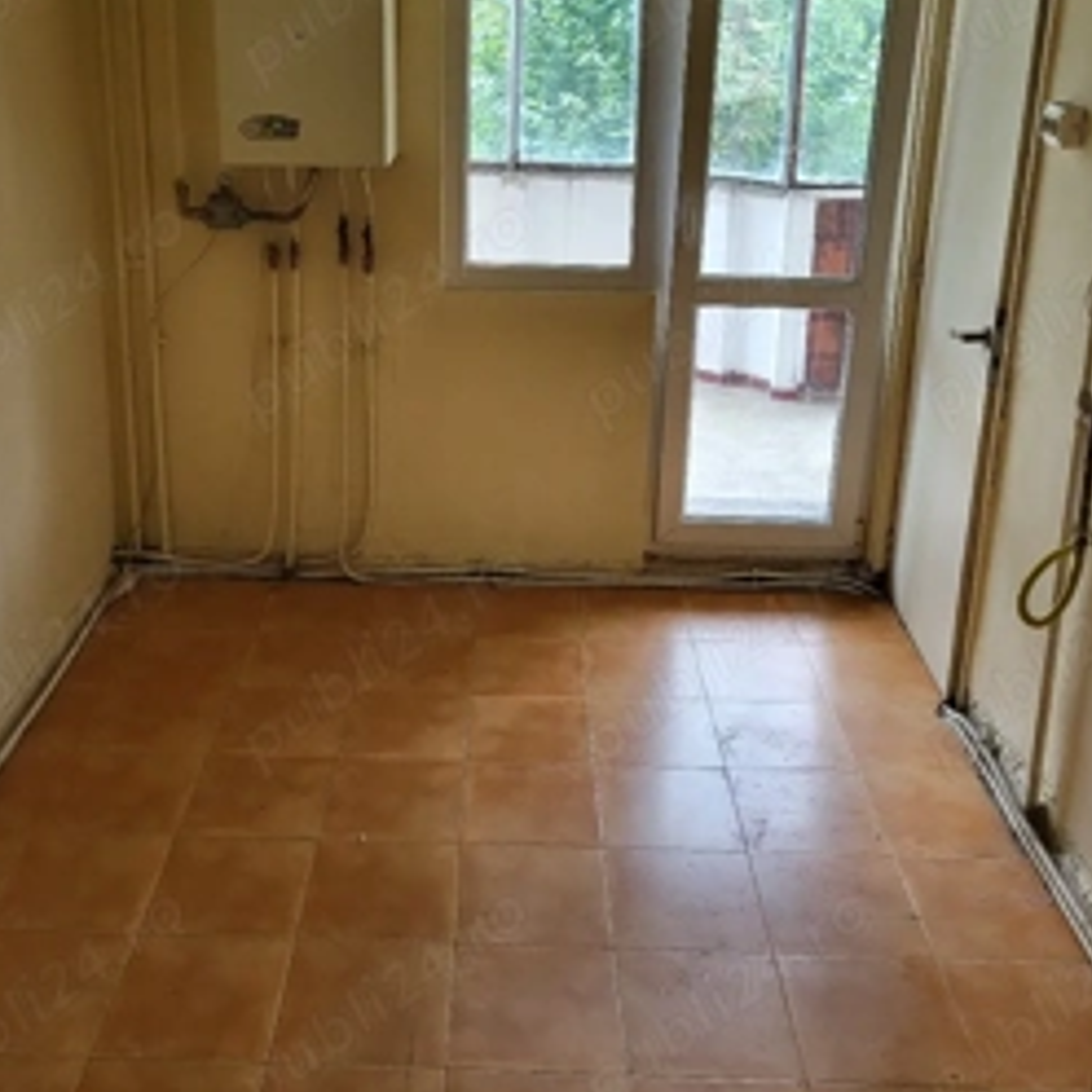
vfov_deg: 44.3
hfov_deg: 44.8
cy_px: 365
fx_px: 1321
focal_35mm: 37
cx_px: 471
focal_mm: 5.4
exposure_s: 1/101
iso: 160
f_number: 1.8
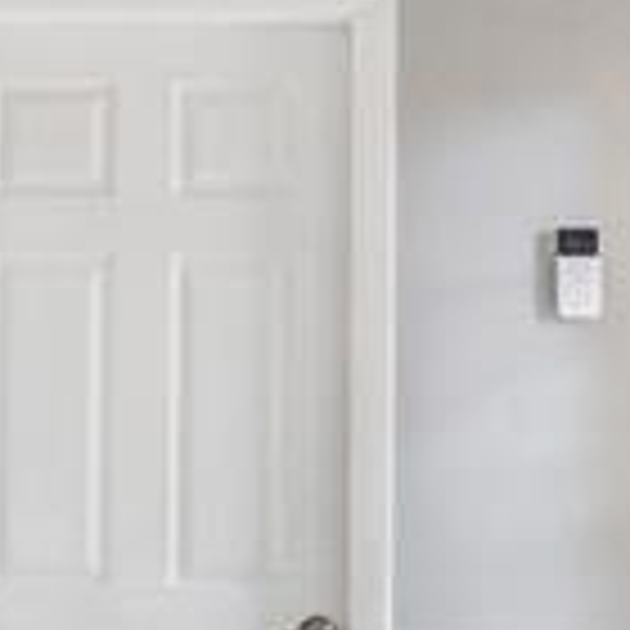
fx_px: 3192
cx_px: 266
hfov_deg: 11.3
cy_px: 598
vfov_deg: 11.2
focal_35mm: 155
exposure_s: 1/30
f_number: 7.1
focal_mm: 16
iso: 640
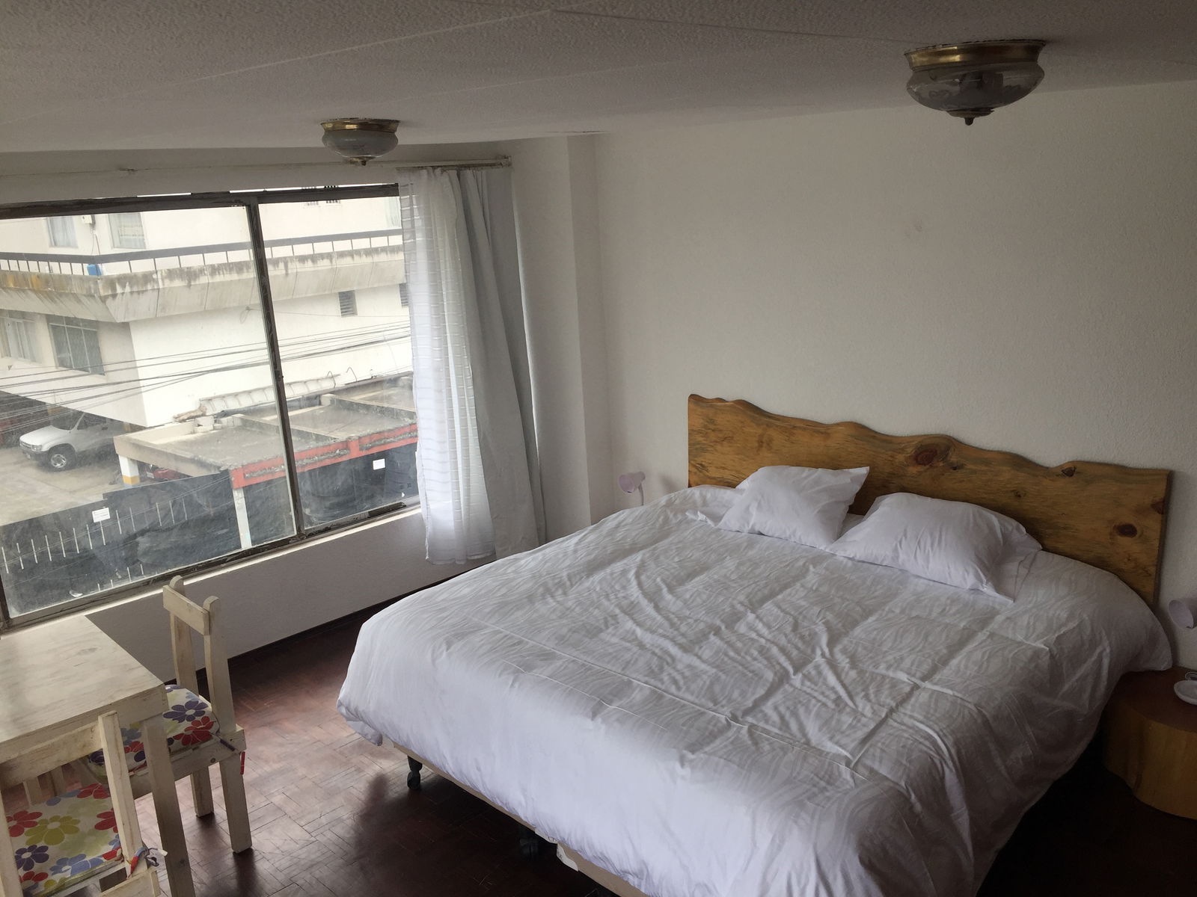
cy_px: 448
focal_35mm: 29
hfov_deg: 61.7
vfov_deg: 48.2
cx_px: 598
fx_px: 1003
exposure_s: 1/284
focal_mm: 4.15
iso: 32
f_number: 2.2
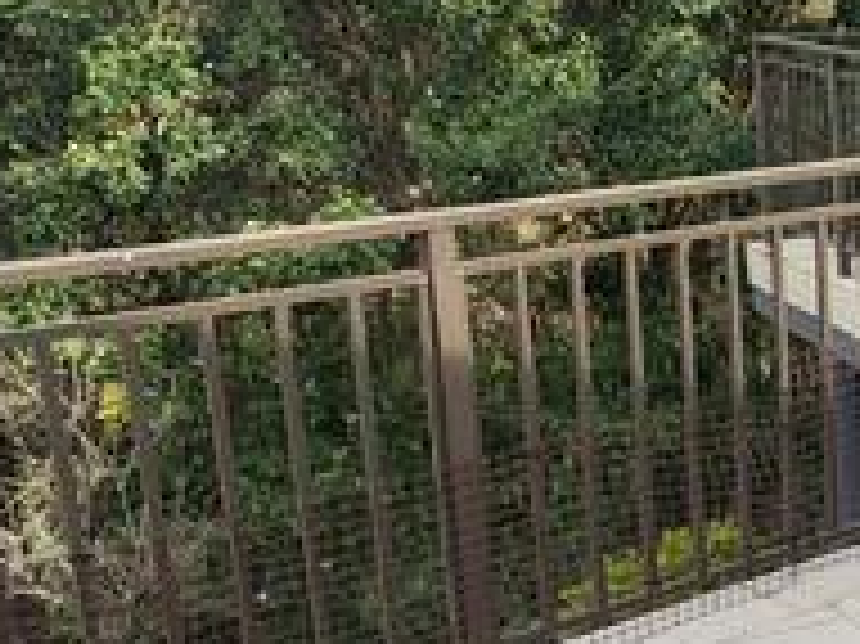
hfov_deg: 25.1
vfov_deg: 21.9
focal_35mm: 67
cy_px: 365
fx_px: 1664
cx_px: 1112
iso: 50
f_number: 2.2
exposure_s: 1/870
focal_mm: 1.96
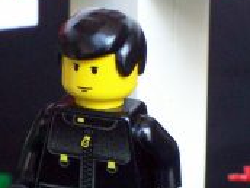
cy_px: 174
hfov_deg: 7.9
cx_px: 70
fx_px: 1813
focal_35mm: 251
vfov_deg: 5.9
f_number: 4.8
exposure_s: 1/8
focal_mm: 18
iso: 160
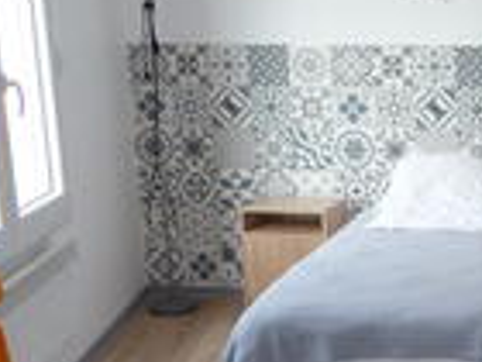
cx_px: 599
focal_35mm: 72
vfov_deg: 20.4
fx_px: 1003
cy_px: 221
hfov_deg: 24.2
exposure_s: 1/30
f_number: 3.3
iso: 100
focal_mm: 4.7
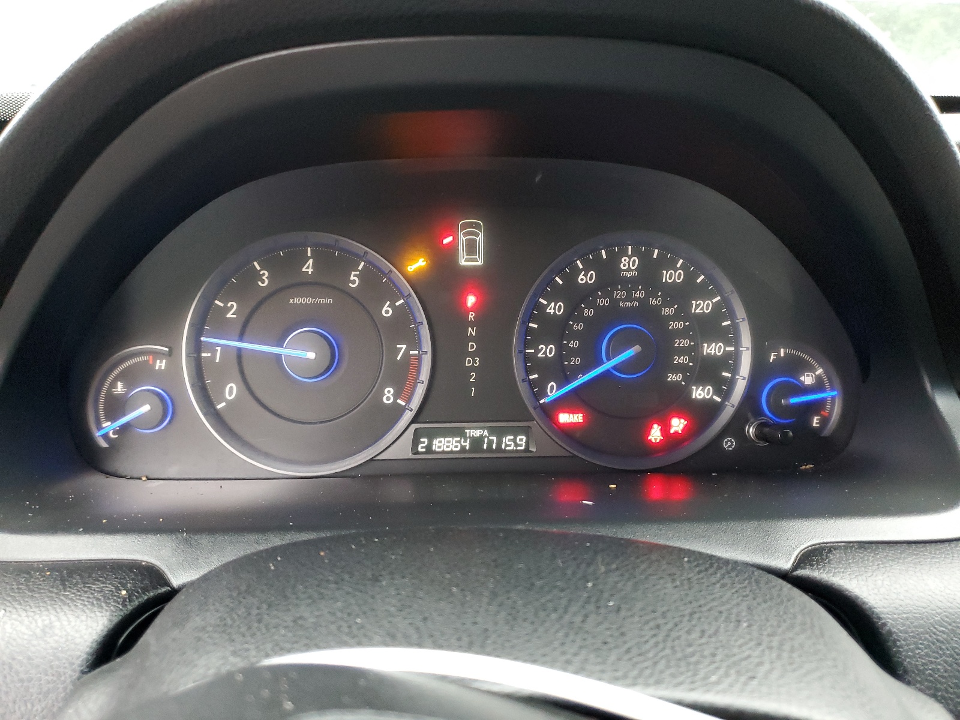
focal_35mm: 26
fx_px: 721
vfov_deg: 53.1
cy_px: 360
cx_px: 480
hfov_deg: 67.3
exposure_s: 1/40
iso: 305
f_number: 1.5
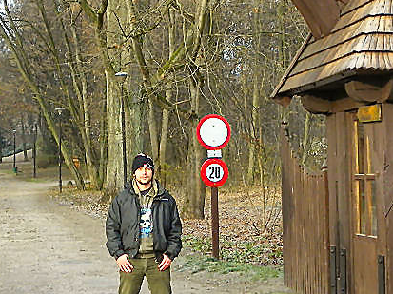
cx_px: 115
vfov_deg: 15.3
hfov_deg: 20.4
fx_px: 1089
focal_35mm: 96
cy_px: 76
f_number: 2.8
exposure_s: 1/80
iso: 64
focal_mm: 5.9
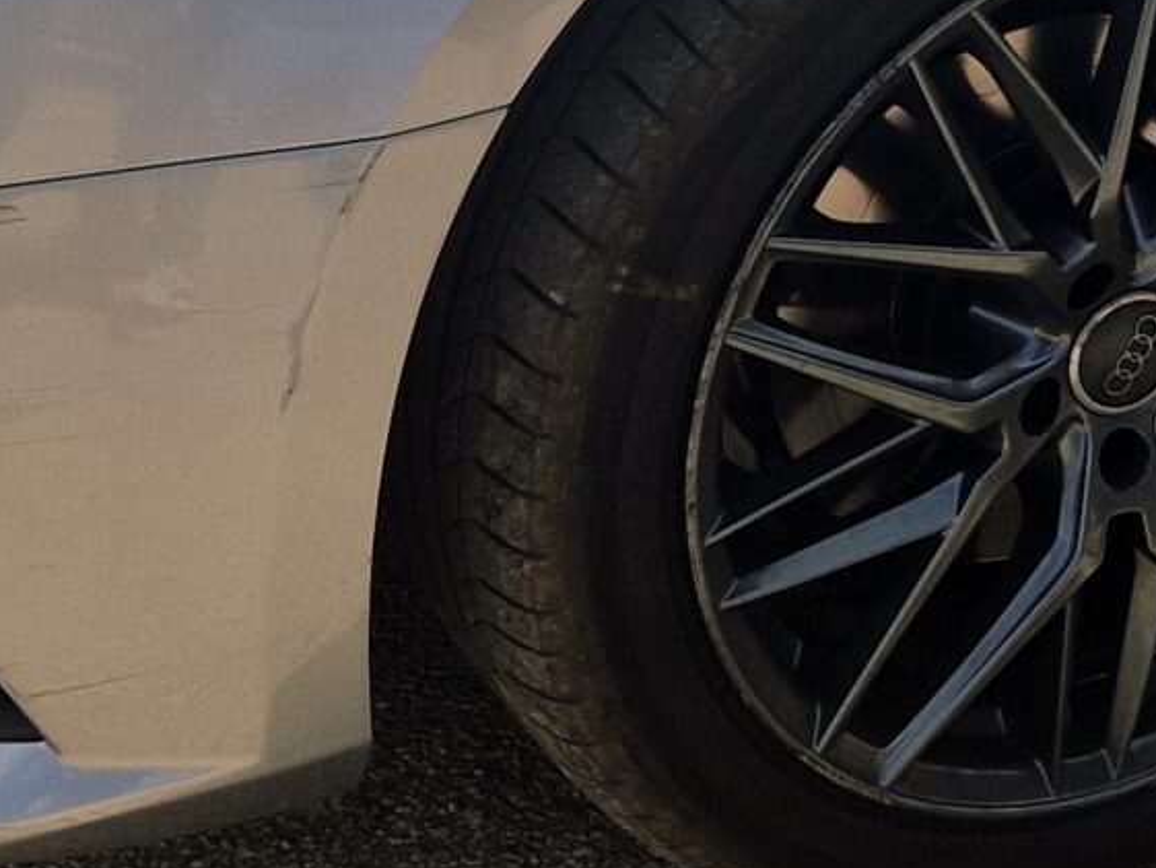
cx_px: 1760
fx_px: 3507
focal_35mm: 105
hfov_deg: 16.9
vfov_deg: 13.6
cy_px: -260
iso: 50
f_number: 1.8
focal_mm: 5.4
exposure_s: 1/2200
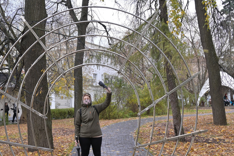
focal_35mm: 48
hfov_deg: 40.9
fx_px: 312
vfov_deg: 27.9
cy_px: 100
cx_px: 91
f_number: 5
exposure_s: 1/250
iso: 450
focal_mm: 35
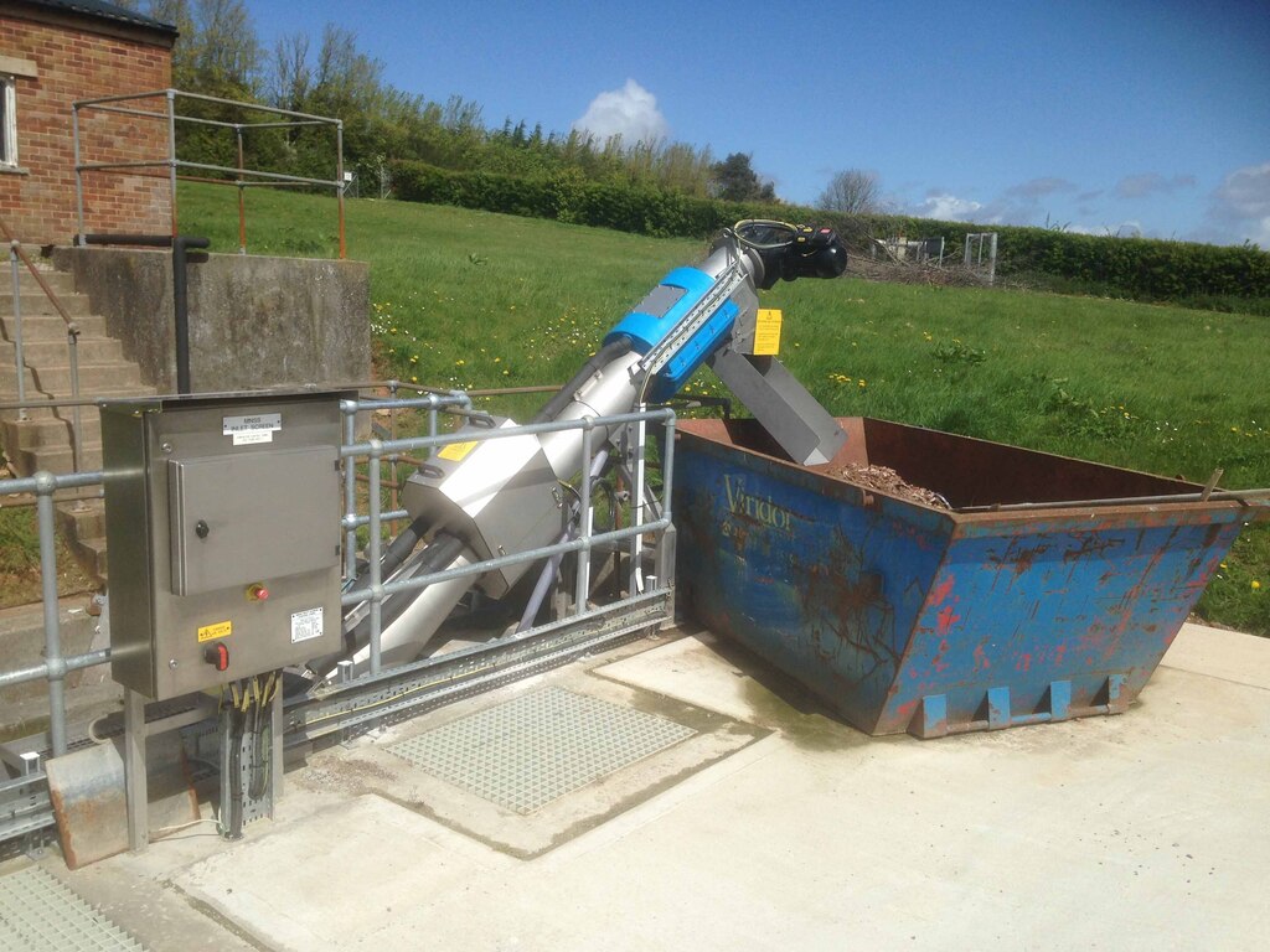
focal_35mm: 33
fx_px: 1211
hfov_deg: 55.4
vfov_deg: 42.9
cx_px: 635
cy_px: 476
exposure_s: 1/2584
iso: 50
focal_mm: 4.12
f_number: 2.4
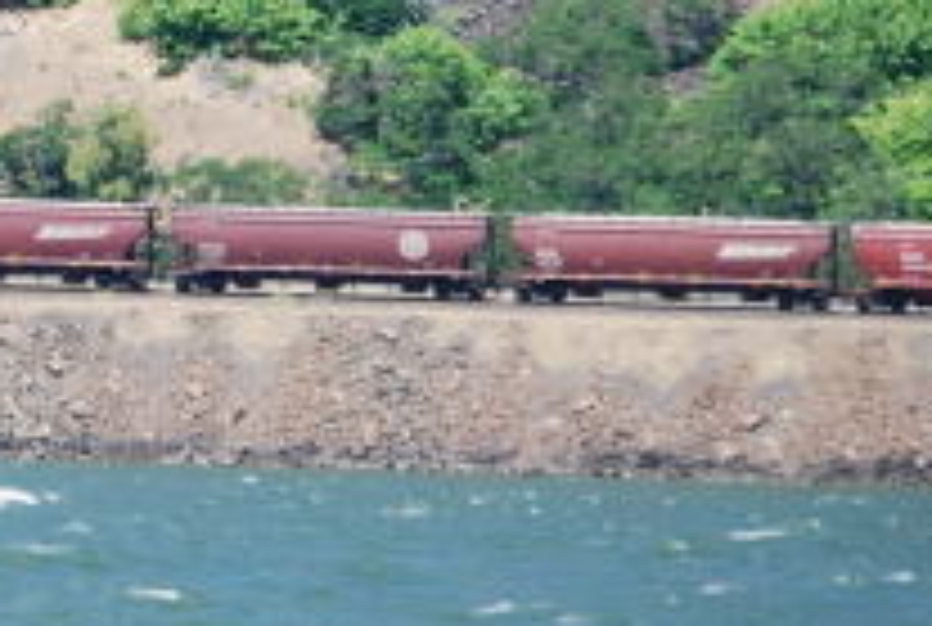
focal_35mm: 649
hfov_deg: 3.2
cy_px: 90
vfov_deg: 2.1
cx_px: -261
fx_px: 16838
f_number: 5.6
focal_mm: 112
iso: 160
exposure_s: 1/500
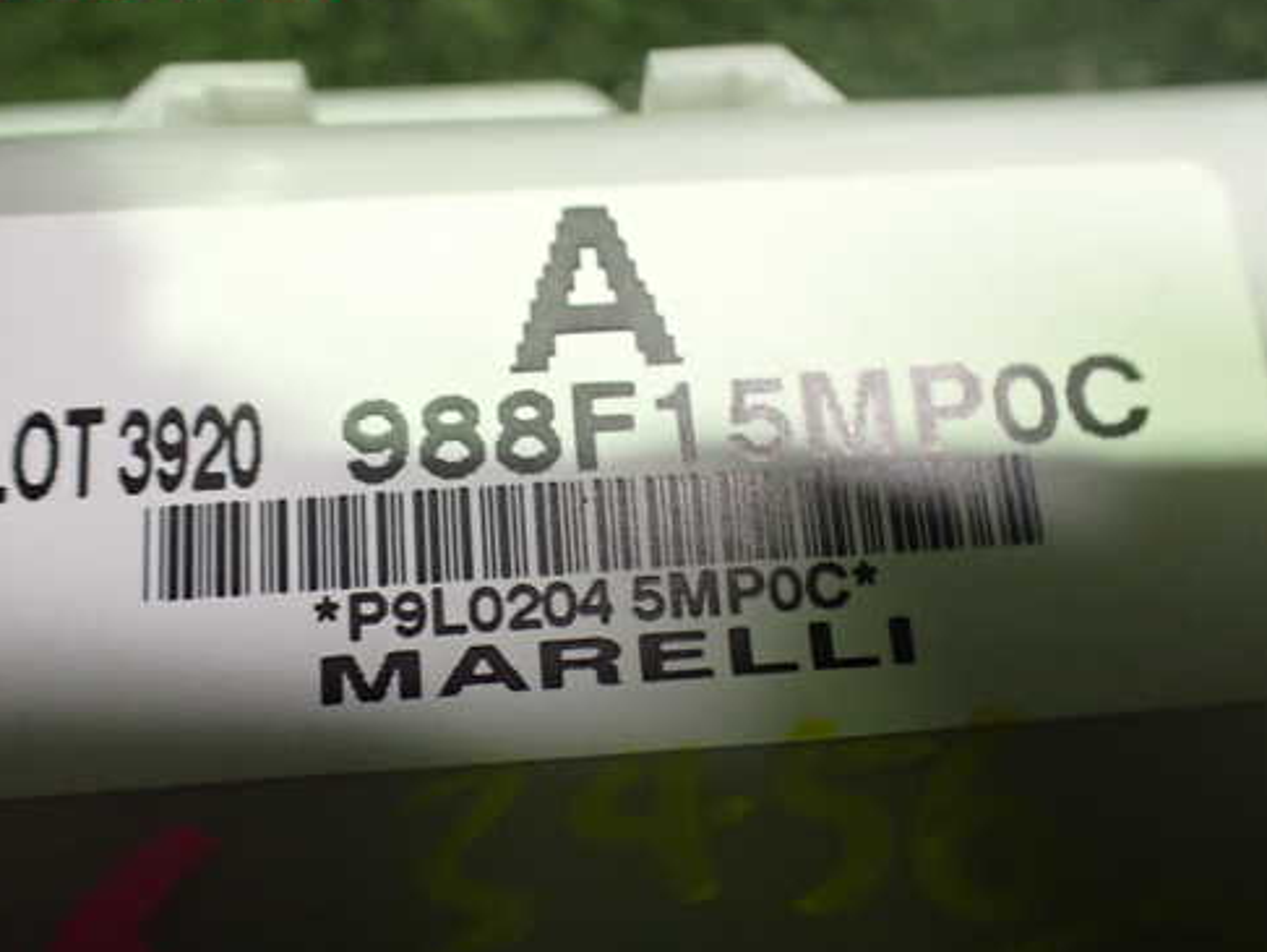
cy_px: 527
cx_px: 628
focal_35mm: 37
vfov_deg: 38.7
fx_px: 1355
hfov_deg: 50.1
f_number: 2.3
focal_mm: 5.4
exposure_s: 1/40
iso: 800
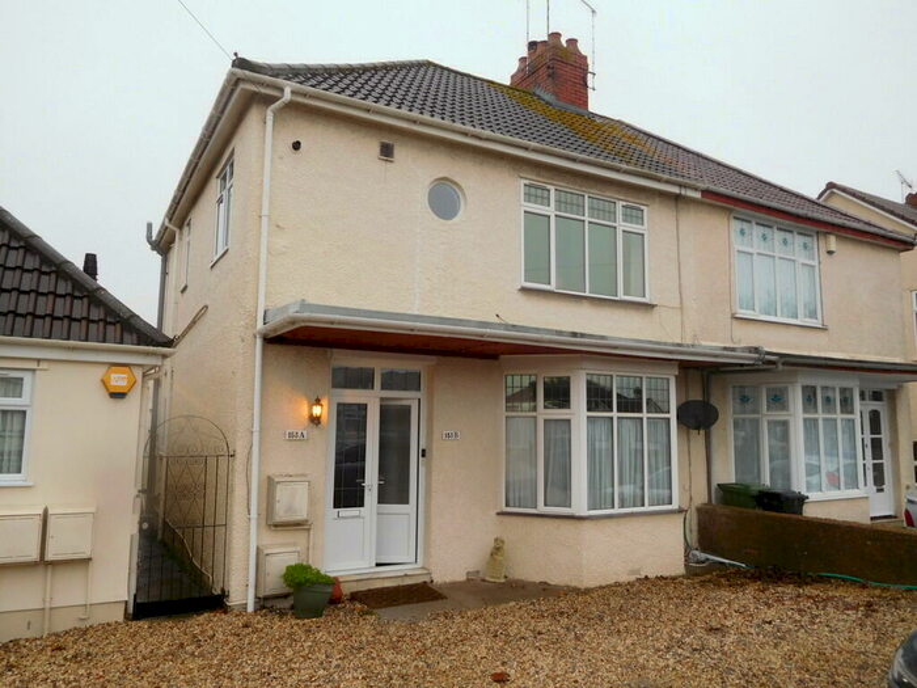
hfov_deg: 69.4
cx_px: 458
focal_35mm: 25
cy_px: 344
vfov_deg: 54.9
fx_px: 662
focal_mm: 4.5
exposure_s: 1/50
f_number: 3.4
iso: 125
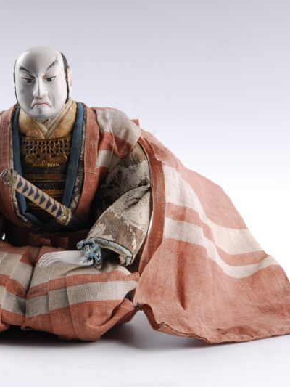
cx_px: 67
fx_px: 1452
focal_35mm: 130
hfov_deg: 11.4
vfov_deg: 15.2
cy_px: 193
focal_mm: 60
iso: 200
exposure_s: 1/250
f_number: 14
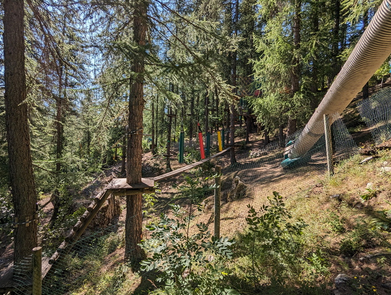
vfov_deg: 71.7
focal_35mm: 18
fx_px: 204
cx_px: 179
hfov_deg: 87.4
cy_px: 140
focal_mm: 2.35
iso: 46
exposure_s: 1/766
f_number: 2.2
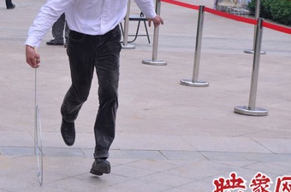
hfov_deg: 16.2
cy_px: 69
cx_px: 79
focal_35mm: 126
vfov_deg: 10.8
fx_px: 1016
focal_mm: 52
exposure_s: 1/320
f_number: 9
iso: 640
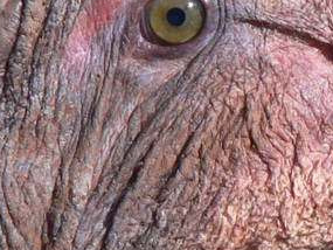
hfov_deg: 0.8
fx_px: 22674
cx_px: 402
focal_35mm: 2356
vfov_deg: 0.6
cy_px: 176
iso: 80
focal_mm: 88.8
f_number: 5.6
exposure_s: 1/400
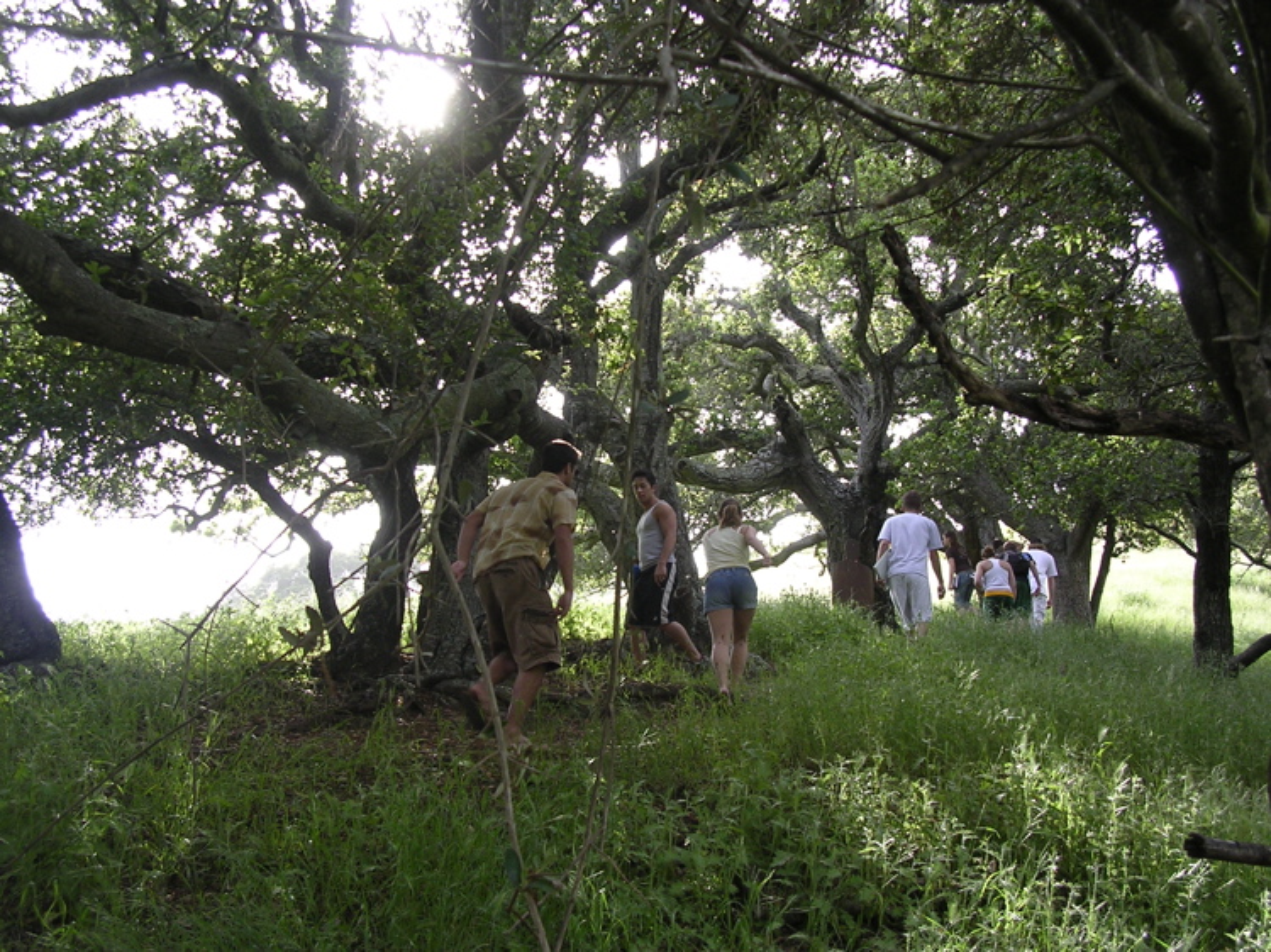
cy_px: 476
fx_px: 1395
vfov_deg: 37.7
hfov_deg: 49.0
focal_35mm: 38
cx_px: 636
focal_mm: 5.8
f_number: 2.8
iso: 100
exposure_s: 1/109
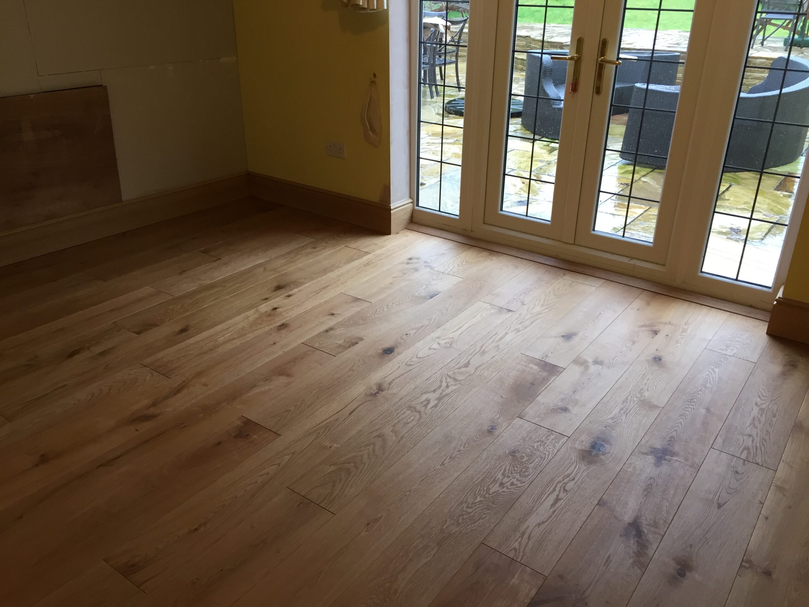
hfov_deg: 61.7
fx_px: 678
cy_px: 304
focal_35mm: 29
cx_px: 404
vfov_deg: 48.2
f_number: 2.2
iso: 40
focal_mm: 4.15
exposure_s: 1/33
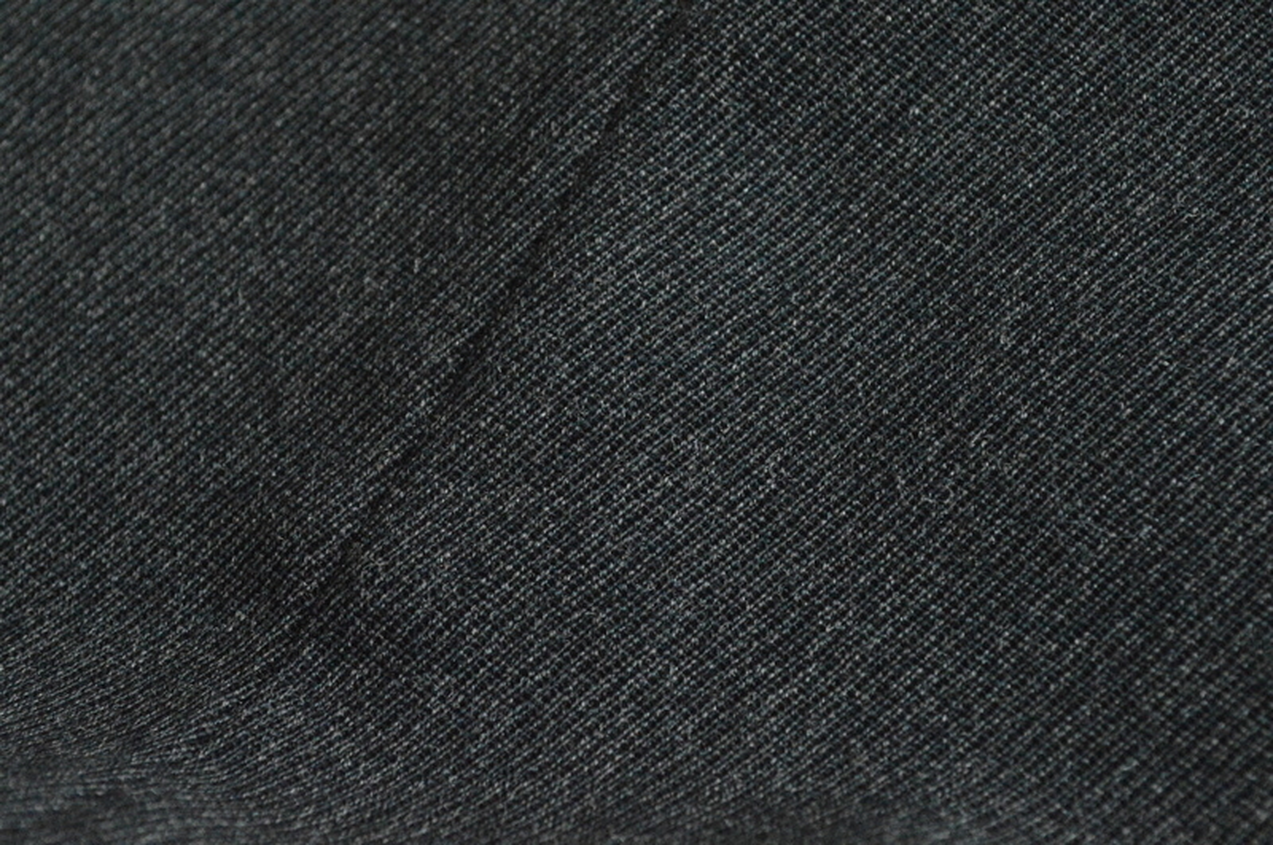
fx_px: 2913
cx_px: 636
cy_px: 422
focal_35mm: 82
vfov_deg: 16.5
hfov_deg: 24.7
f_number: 10
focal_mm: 55
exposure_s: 1/160
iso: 6400
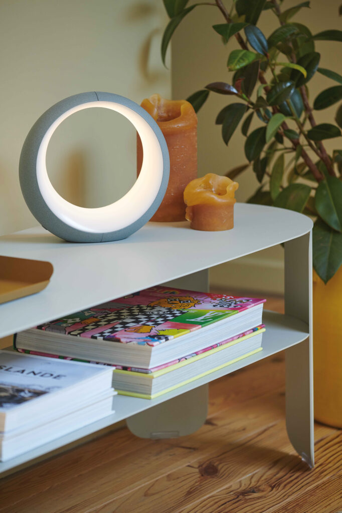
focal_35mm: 135
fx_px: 1925
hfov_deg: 10.2
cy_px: 256
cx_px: 171
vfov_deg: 15.2
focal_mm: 135
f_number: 4
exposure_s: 1/200
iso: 400
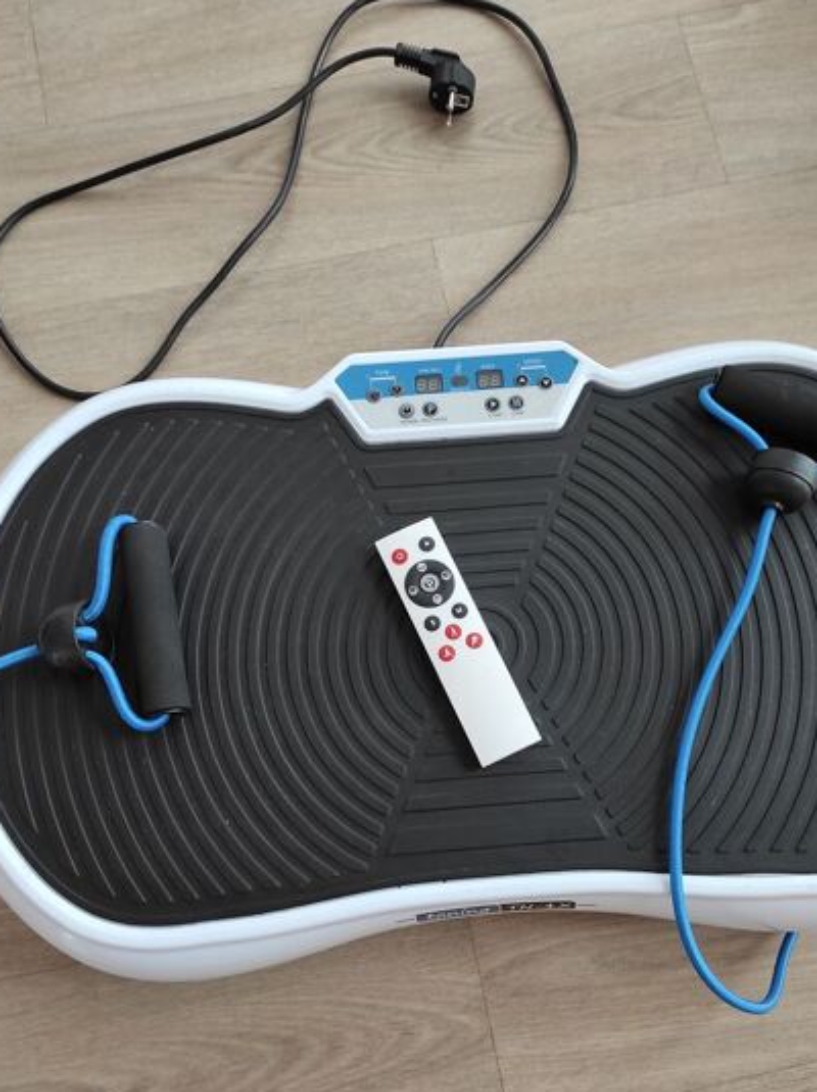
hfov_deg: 46.6
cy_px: 649
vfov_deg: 59.6
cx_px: 464
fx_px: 946
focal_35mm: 30
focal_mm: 5.43
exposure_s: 1/33
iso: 280
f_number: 1.89
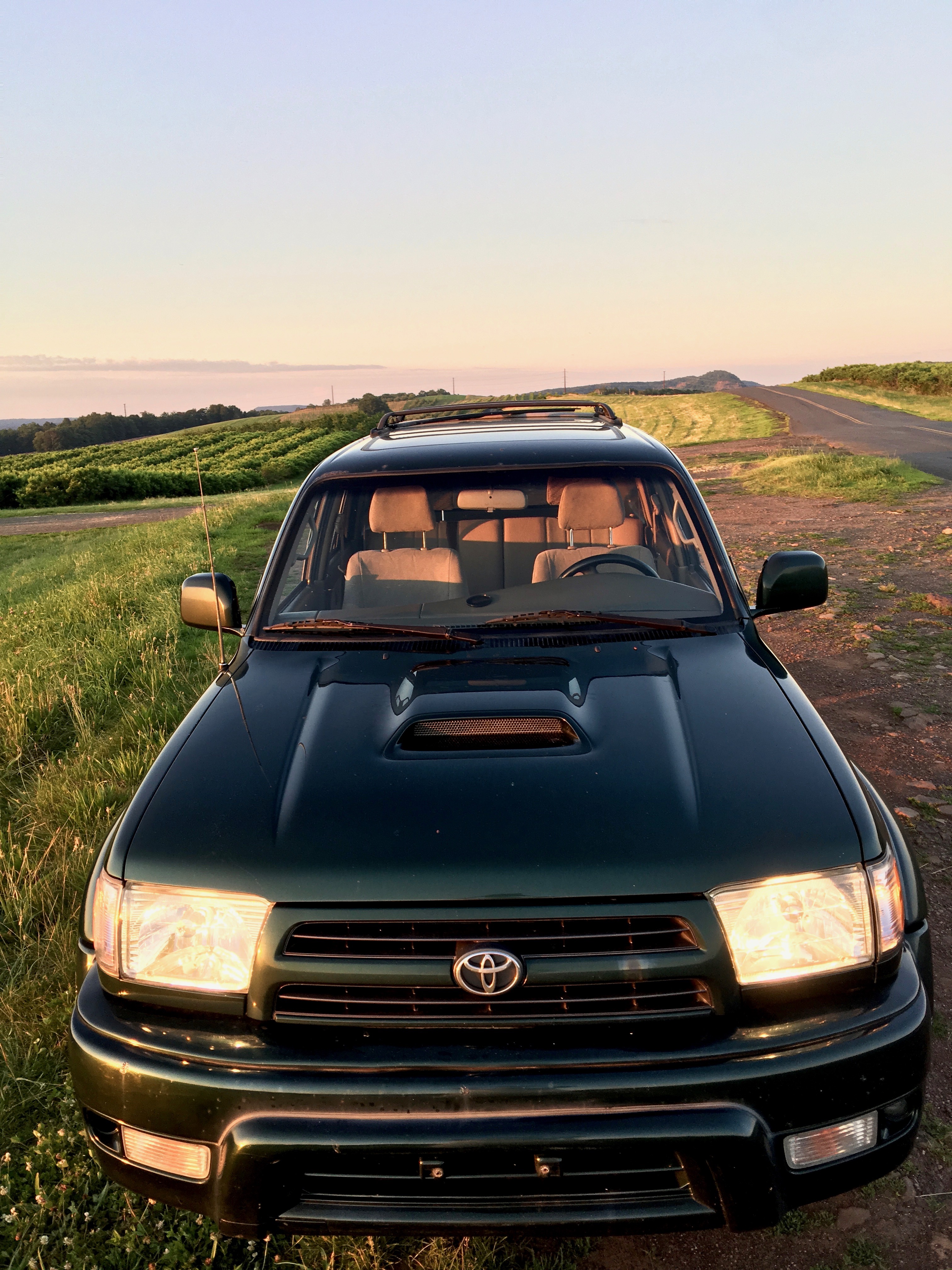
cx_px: 476
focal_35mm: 29
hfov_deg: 48.2
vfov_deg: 61.7
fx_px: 1063
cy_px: 635
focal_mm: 4.15
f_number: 2.2
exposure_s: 1/120
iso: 32
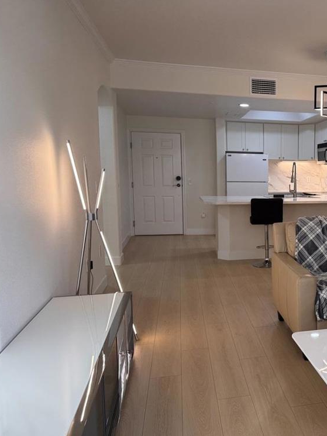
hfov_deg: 39.9
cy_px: 222
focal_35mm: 33
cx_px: 292
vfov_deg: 55.3
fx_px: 416
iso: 50
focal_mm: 6.76
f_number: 1.78
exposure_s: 1/132
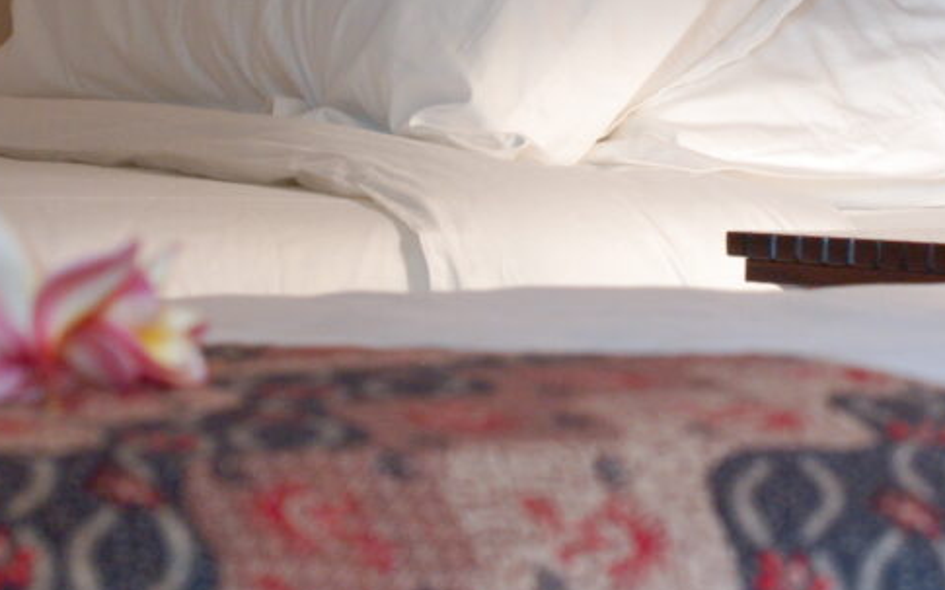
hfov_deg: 9.3
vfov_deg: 5.8
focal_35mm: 226
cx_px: 659
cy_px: -59
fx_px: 5820
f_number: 10
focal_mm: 70
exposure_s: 1/3
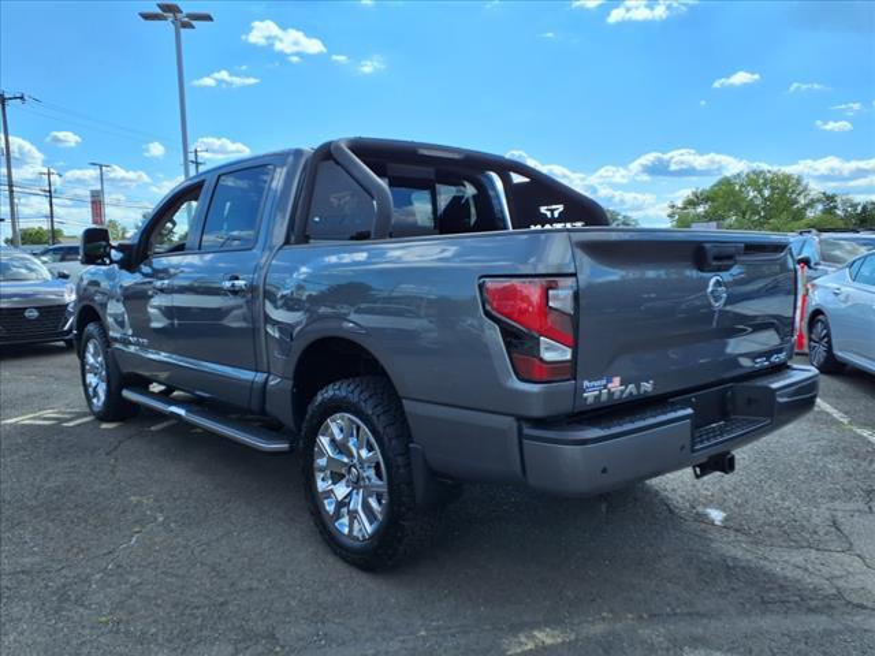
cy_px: 328
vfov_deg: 51.4
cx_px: 438
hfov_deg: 65.3
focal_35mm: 27
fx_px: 682
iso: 40
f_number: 1.9
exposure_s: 1/2000
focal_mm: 3.58
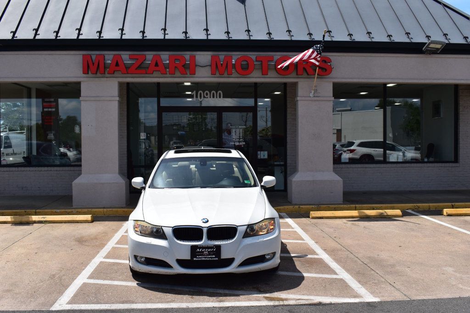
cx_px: 235
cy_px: 156
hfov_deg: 51.3
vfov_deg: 35.5
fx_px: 489
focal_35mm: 38
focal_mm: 25
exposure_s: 1/500
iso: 280
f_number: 11
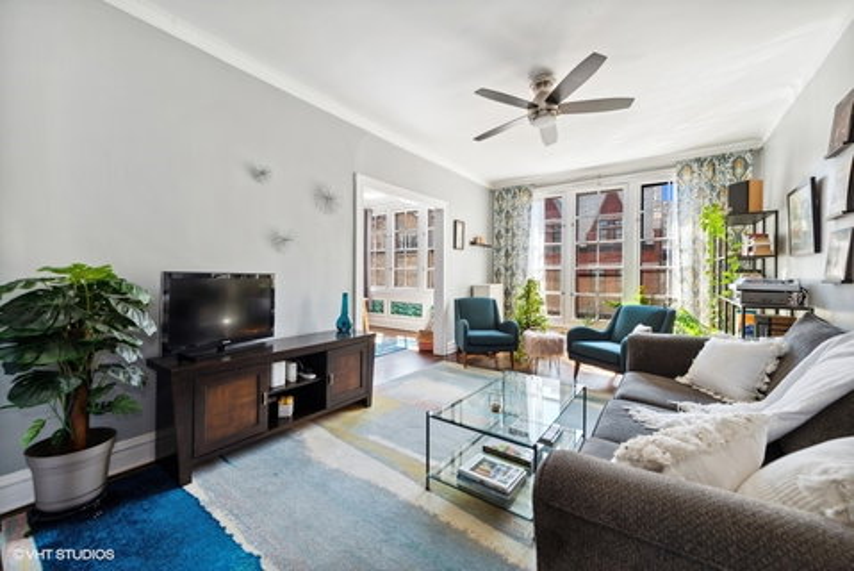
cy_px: 286
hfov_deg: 104.2
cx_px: 427
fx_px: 332
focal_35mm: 14
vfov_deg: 81.3
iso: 100
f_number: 9
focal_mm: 14
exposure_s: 1/1.25
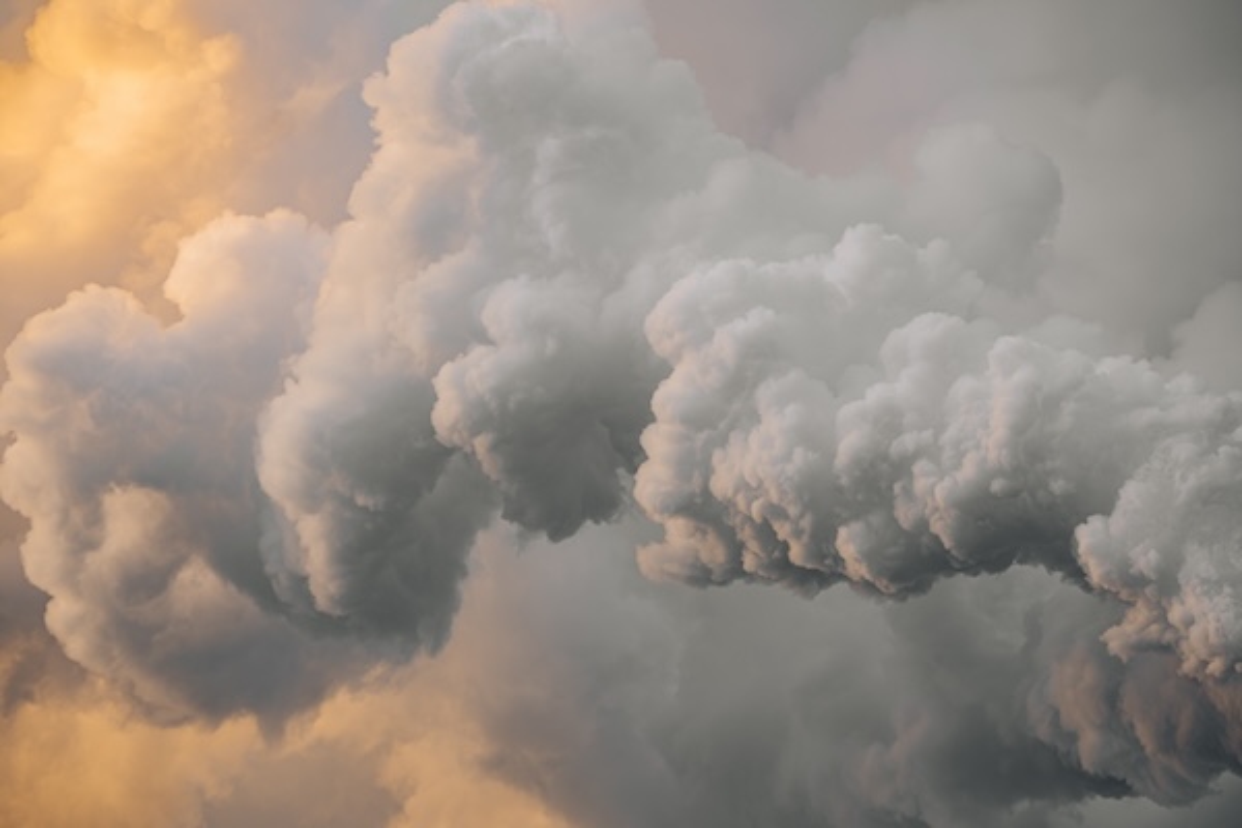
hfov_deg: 15.8
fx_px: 4485
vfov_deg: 10.5
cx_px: 621
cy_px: 414
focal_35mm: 130
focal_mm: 130
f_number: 2.8
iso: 50
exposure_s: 1/500
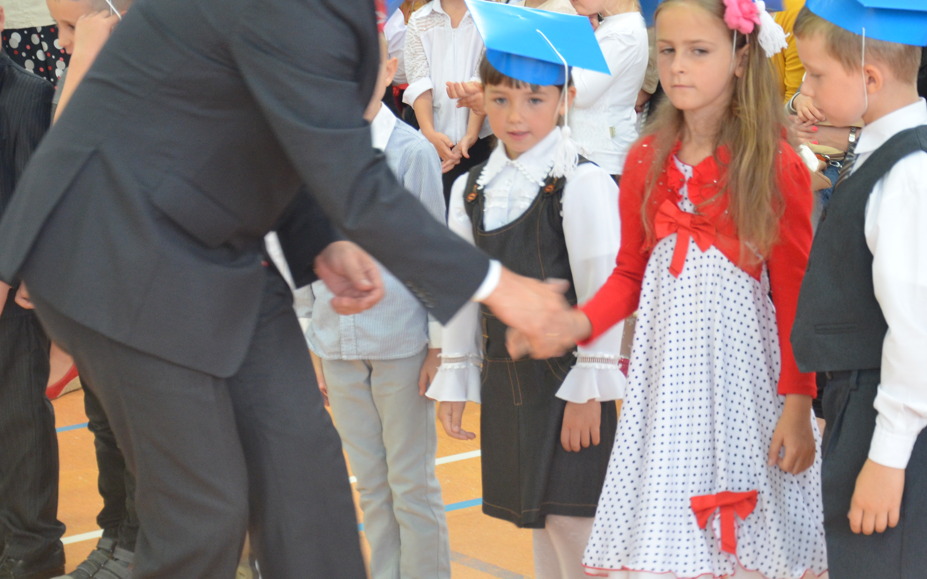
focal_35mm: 115
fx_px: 2905
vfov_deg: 11.4
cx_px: 531
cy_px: 168
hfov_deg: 18.1
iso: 1000
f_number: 5
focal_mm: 52
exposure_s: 1/30
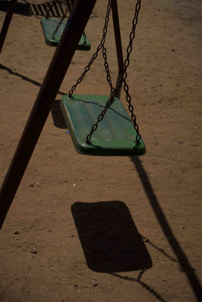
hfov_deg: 27.0
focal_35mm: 50
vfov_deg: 39.6
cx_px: 101
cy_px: 151
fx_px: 421
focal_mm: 50
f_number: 9
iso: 1000
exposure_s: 1/8000
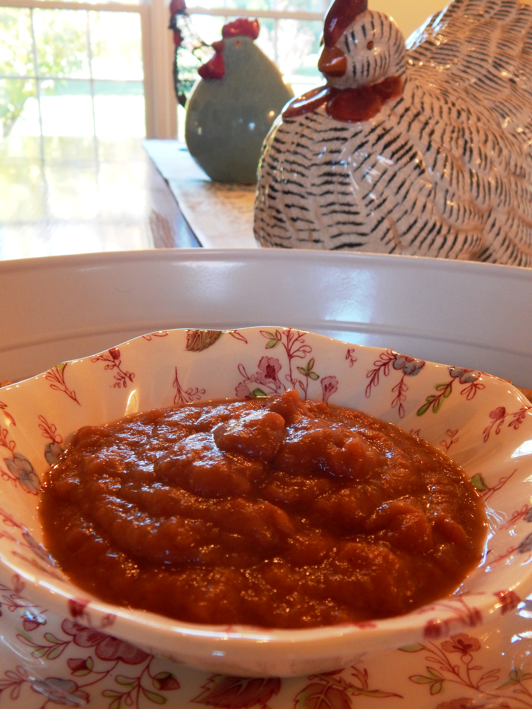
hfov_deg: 41.8
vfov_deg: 54.0
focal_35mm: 34
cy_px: 354
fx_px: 697
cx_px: 266
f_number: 3.3
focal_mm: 6.1
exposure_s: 1/30
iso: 220
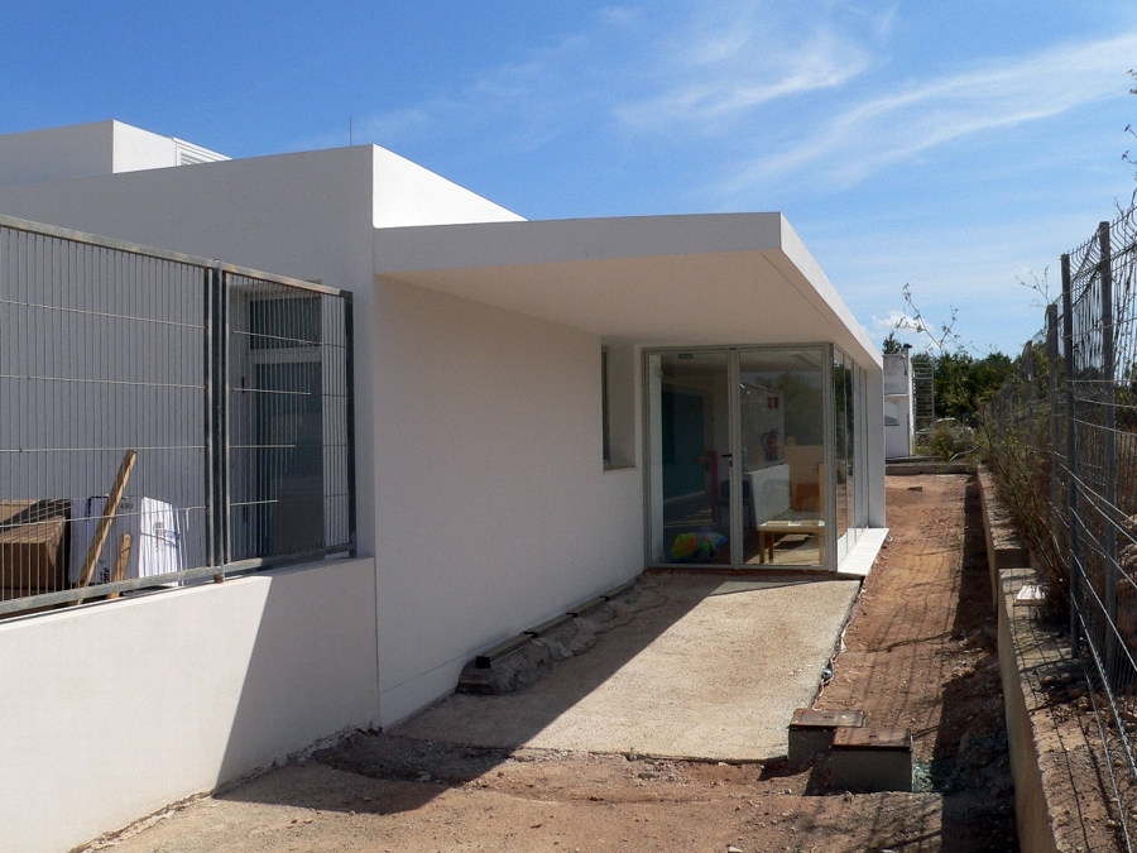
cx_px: 568
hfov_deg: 51.4
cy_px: 426
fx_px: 1182
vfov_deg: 39.7
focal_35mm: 36
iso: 100
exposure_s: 1/400
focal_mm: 6
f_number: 8
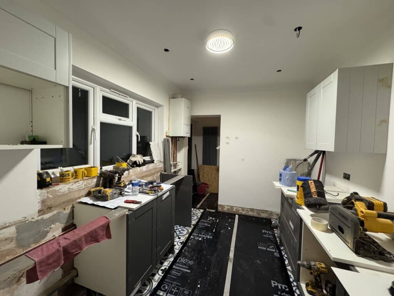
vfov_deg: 85.7
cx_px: 197
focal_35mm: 14
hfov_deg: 102.1
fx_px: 159
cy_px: 148
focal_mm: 2.22
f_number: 2.2
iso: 320
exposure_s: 1/50
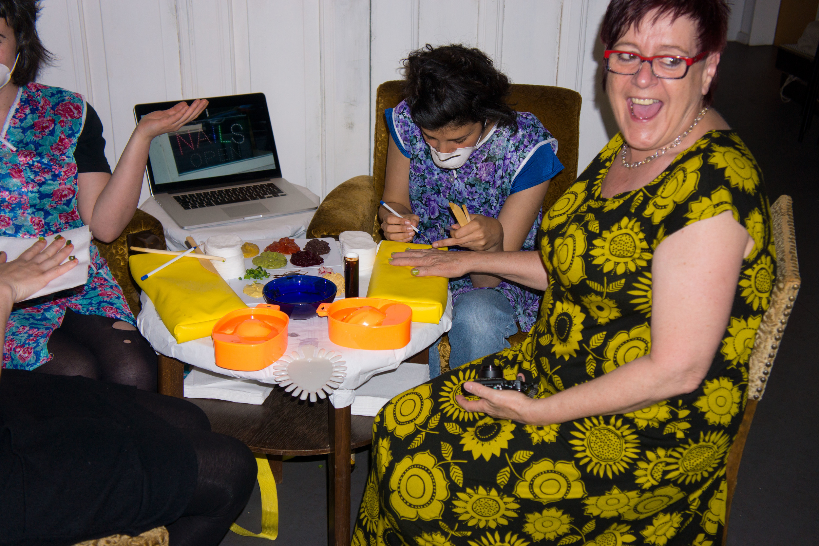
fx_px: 1115
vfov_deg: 27.5
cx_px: 410
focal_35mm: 49
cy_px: 273
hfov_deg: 40.3
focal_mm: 33
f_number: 4.5
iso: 400
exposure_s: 1/160
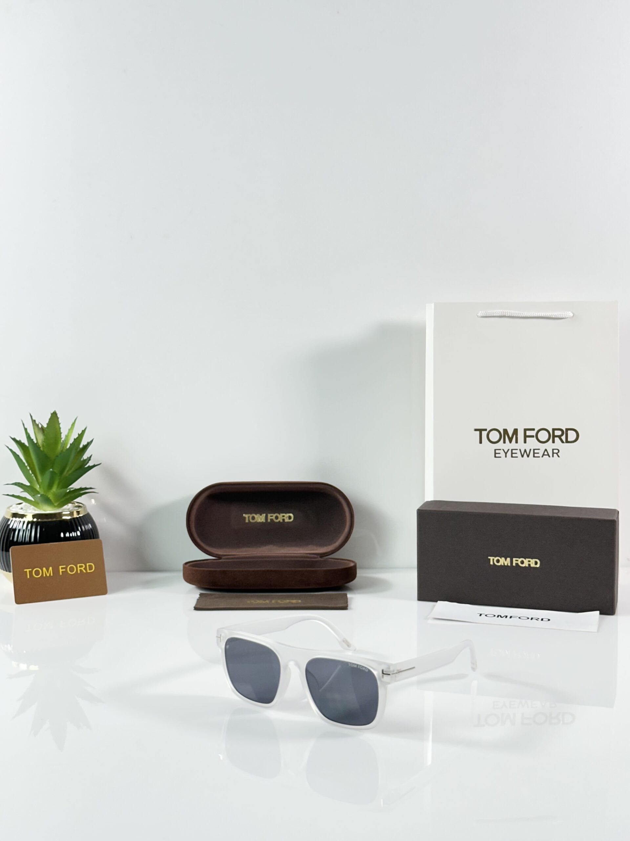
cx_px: 315
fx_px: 1165
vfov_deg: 39.7
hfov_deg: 30.3
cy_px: 420
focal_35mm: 48
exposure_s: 1/100
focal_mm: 6.86
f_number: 1.78
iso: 100
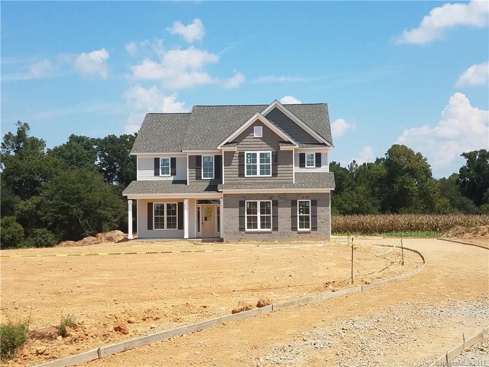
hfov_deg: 67.3
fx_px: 367
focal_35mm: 26
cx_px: 244
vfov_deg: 53.1
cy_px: 184
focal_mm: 4.2
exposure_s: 1/2520
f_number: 1.7
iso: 40
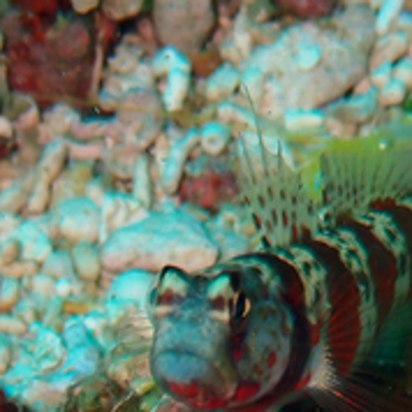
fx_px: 2101
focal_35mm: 156
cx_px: 377
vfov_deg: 11.2
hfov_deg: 11.1
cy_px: 290
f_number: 6.3
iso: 200
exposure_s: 1/160
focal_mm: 15.41
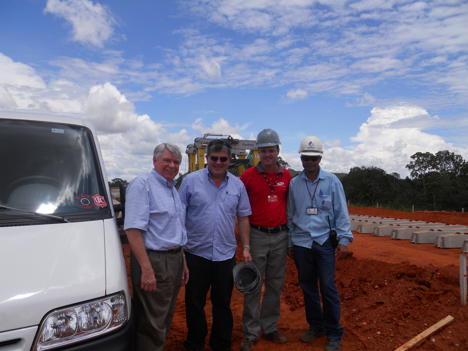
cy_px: 176
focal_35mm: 28
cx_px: 234
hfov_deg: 63.4
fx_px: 379
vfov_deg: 49.7
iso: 80
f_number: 5.4
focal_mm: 5
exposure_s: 1/640
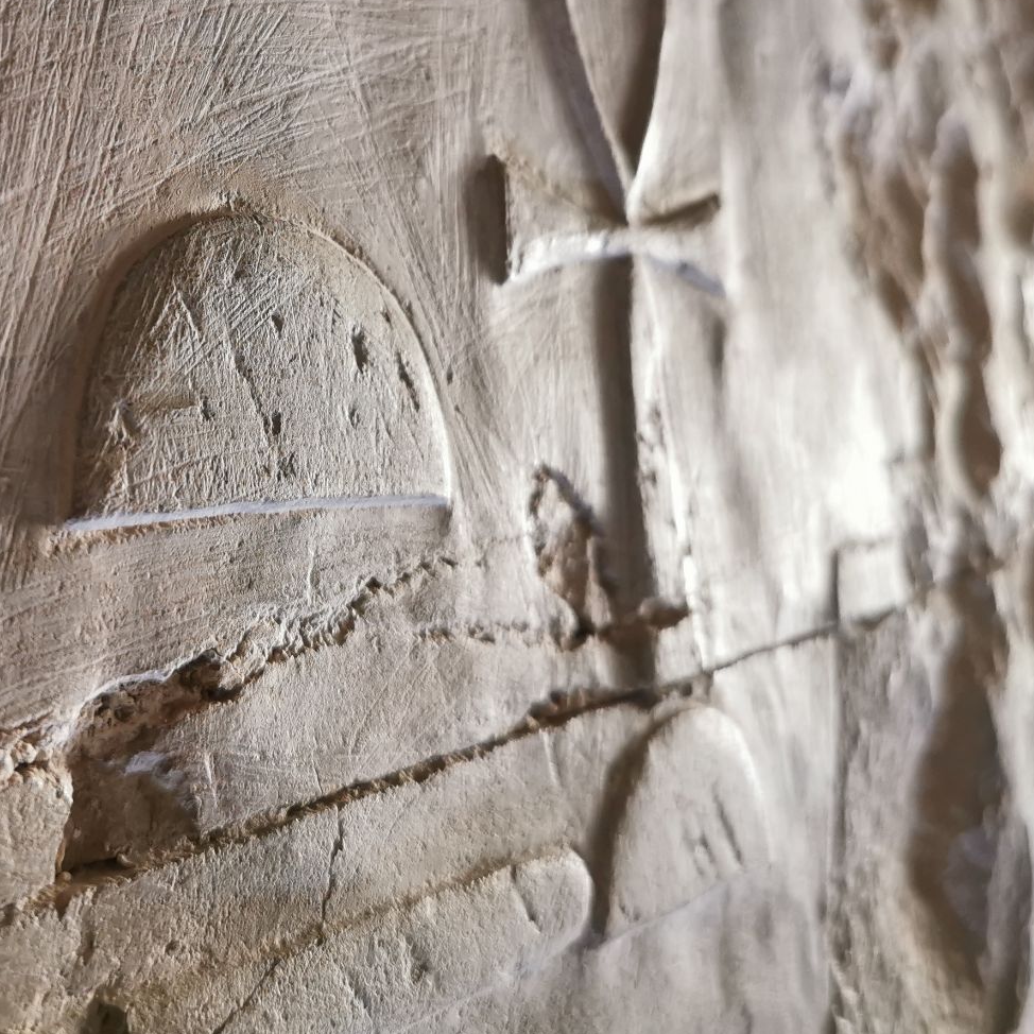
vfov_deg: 34.0
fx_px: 1656
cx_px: 277
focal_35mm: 49
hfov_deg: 34.1
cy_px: 256
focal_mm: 5.56
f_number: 1.6
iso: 200
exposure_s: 1/60.2
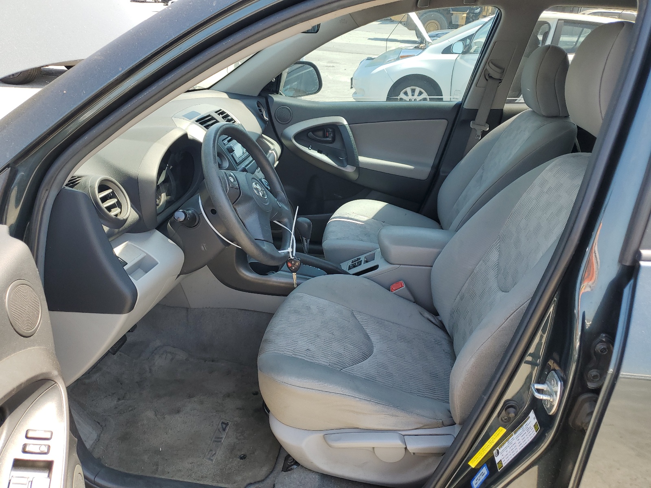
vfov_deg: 53.1
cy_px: 244
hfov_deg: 67.3
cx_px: 326
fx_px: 489
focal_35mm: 26
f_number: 1.5
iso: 50
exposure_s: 1/455
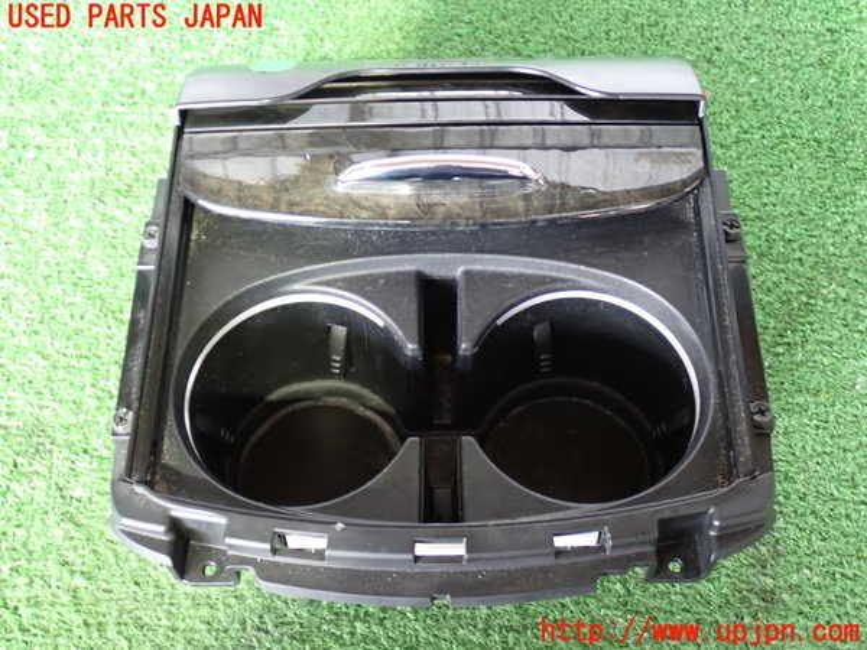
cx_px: 434
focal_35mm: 41
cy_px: 325
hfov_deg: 45.8
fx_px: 1027
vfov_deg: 35.1
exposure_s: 1/13
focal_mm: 7.31
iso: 800
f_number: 2.8
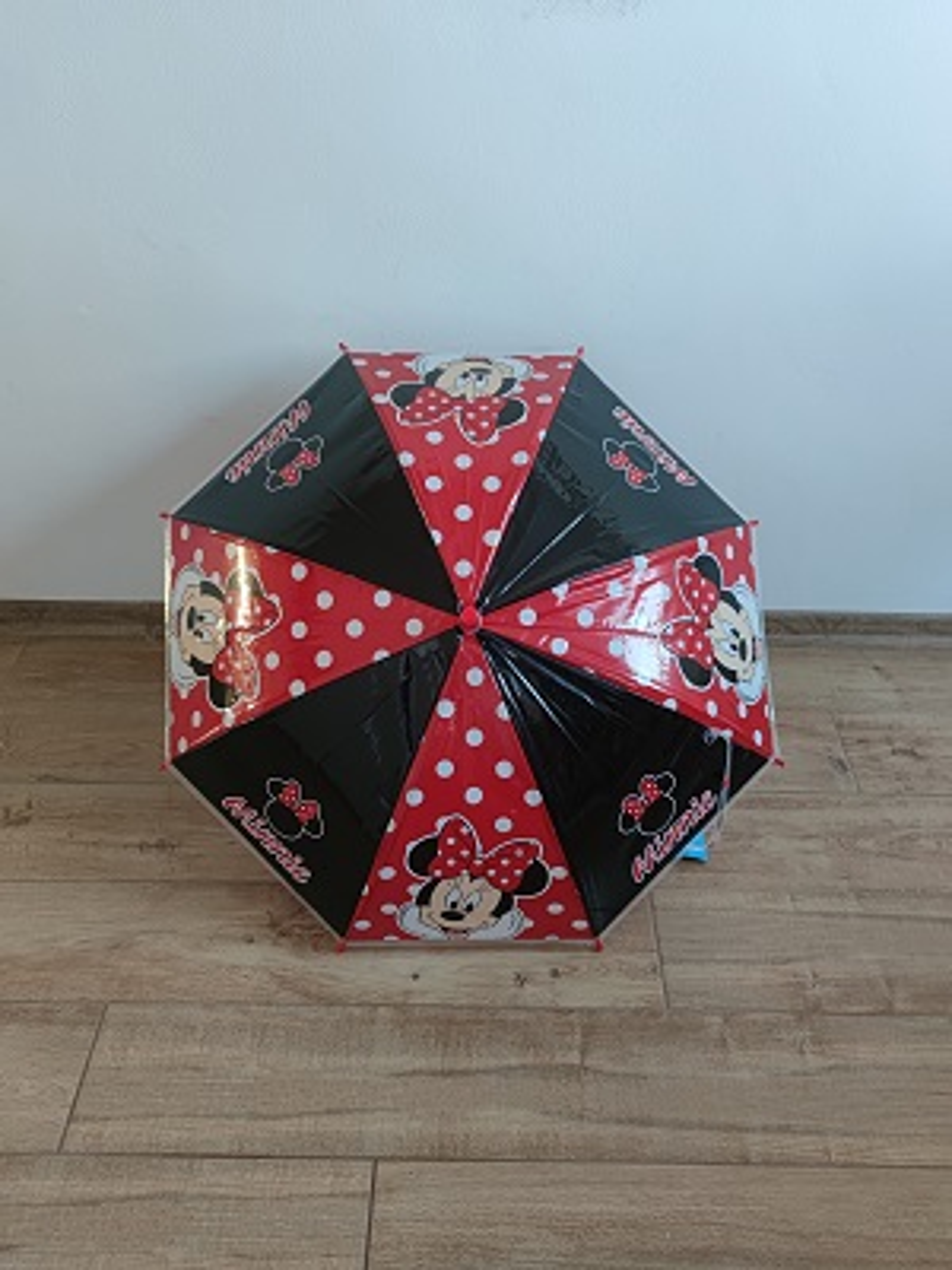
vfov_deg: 71.6
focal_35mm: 24
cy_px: 635
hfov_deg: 56.8
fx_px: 880
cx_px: 476
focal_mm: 6.72
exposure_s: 1/50
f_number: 1.69
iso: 667
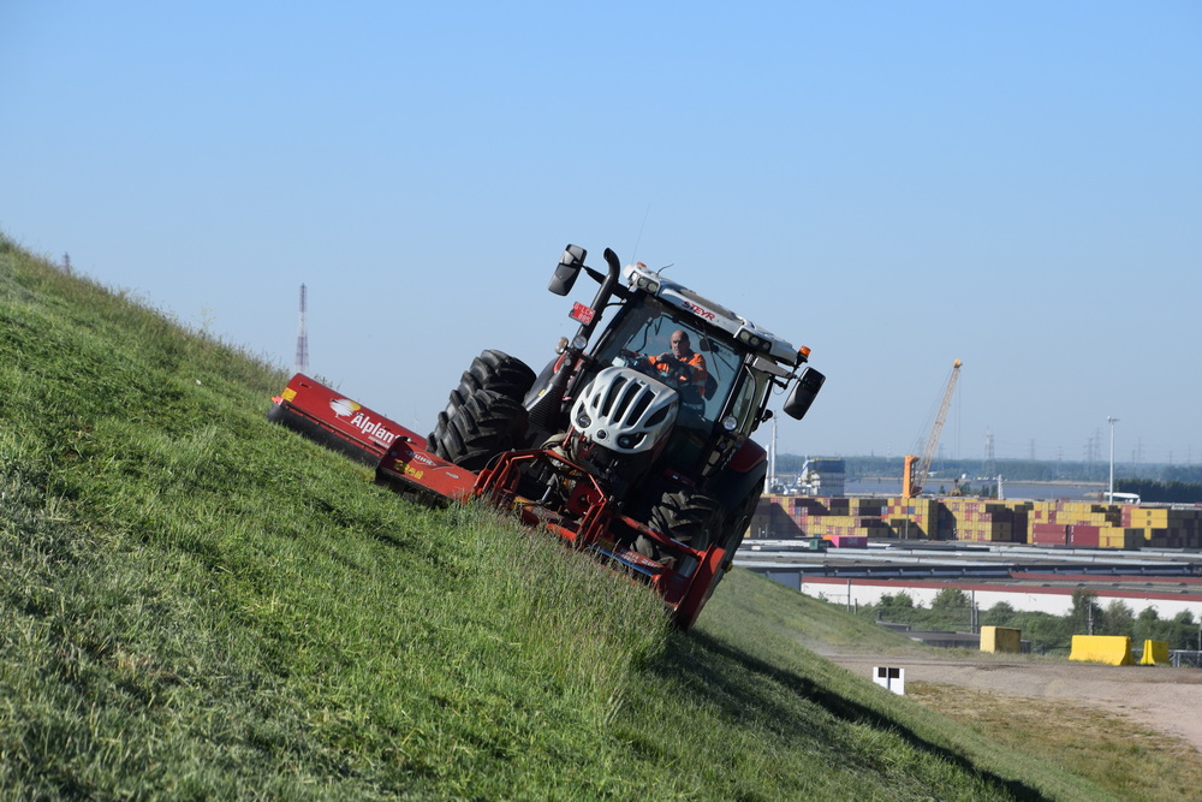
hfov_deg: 16.1
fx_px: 4257
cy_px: 401
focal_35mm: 128
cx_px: 601
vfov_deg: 10.8
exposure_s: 1/1600
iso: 400
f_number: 6.3
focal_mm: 85
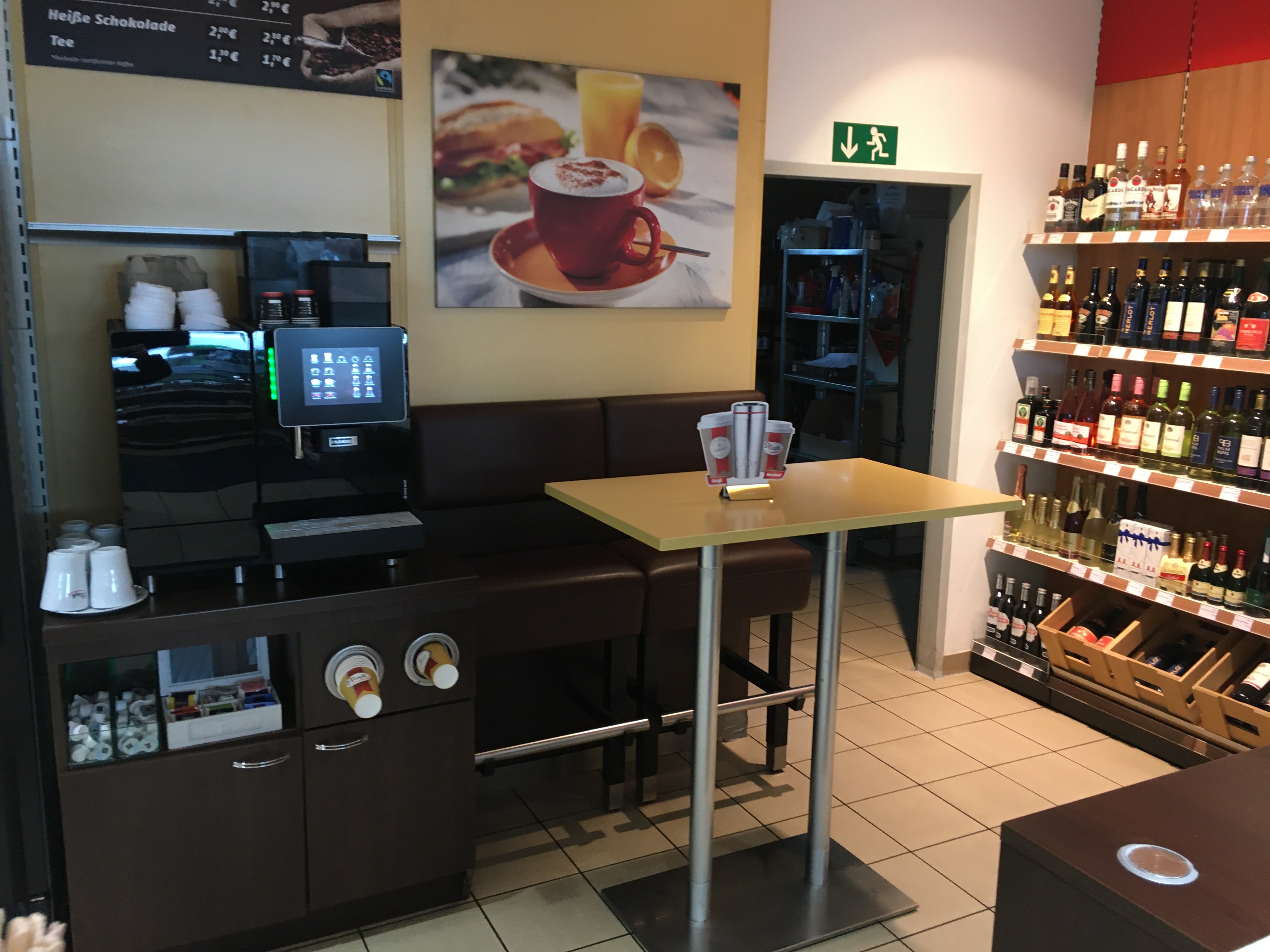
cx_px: 635
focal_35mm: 29
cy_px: 476
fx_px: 1064
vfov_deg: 48.2
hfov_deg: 61.7
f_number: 2.2
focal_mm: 4.15
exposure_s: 1/33
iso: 125
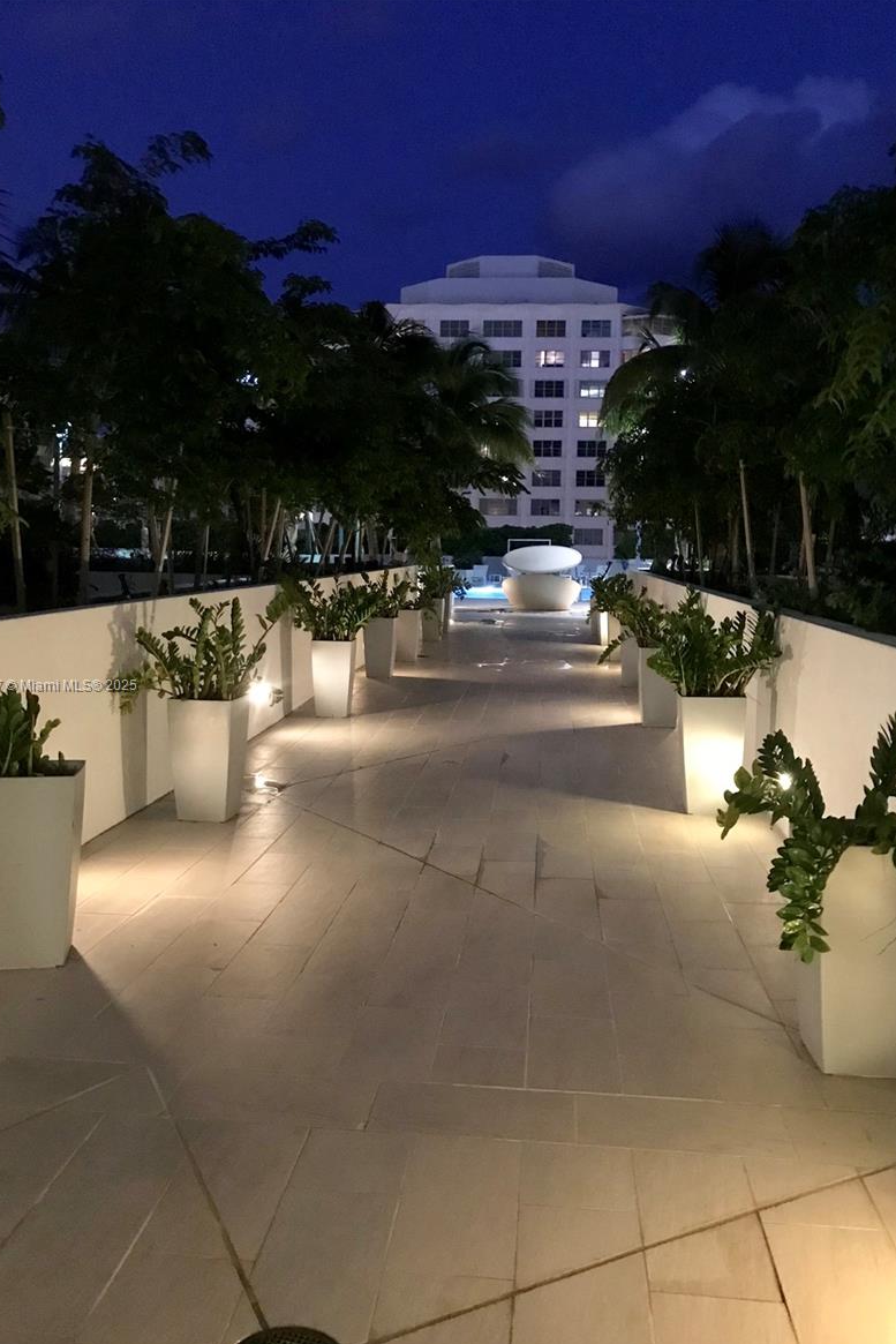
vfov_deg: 61.9
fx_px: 1120
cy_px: 686
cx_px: 445
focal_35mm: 30
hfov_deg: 43.6
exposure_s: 1/4
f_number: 1.8
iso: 160
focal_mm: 3.99
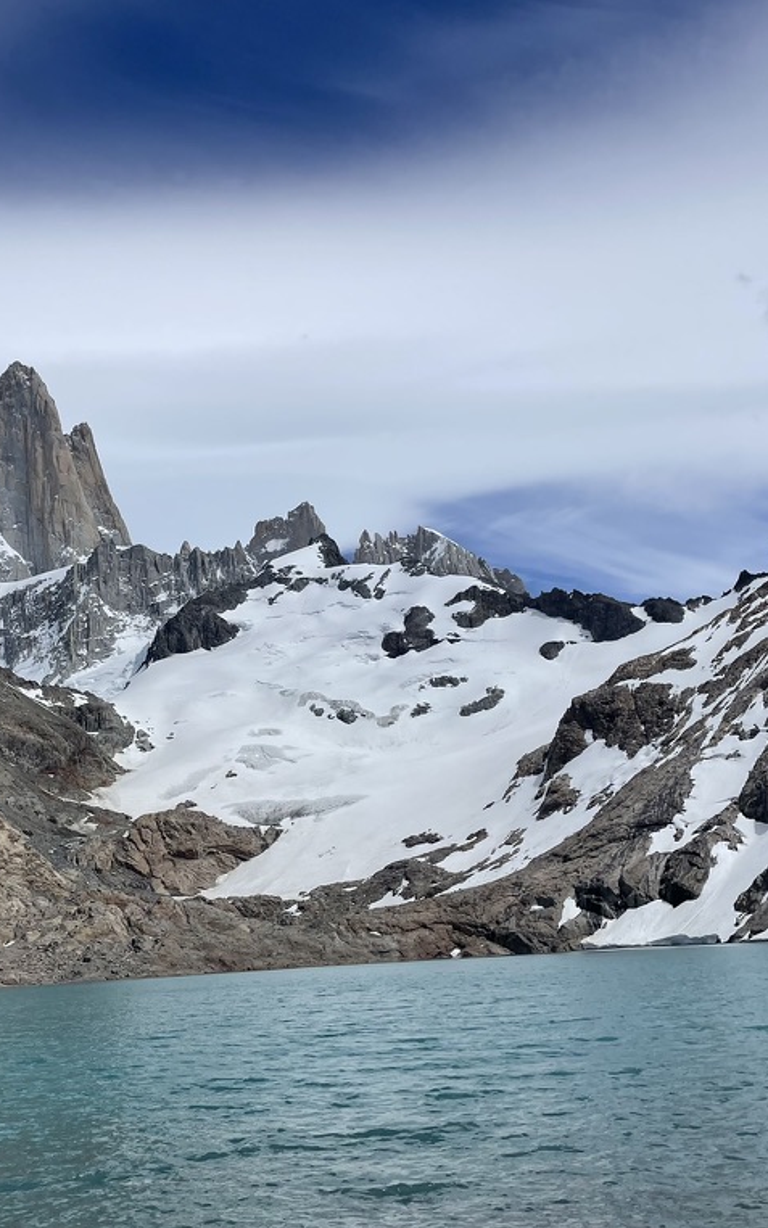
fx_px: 1239
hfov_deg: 33.7
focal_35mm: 37
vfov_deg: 52.7
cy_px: 615
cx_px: 185
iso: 32
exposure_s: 1/14925
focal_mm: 4.2
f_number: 1.6
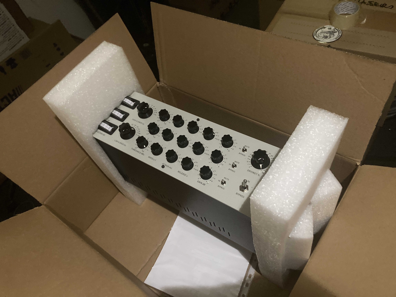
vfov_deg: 49.7
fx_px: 320
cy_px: 148
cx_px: 198
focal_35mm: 28
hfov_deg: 63.4
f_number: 1.8
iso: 640
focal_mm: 3.99
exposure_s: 1/24
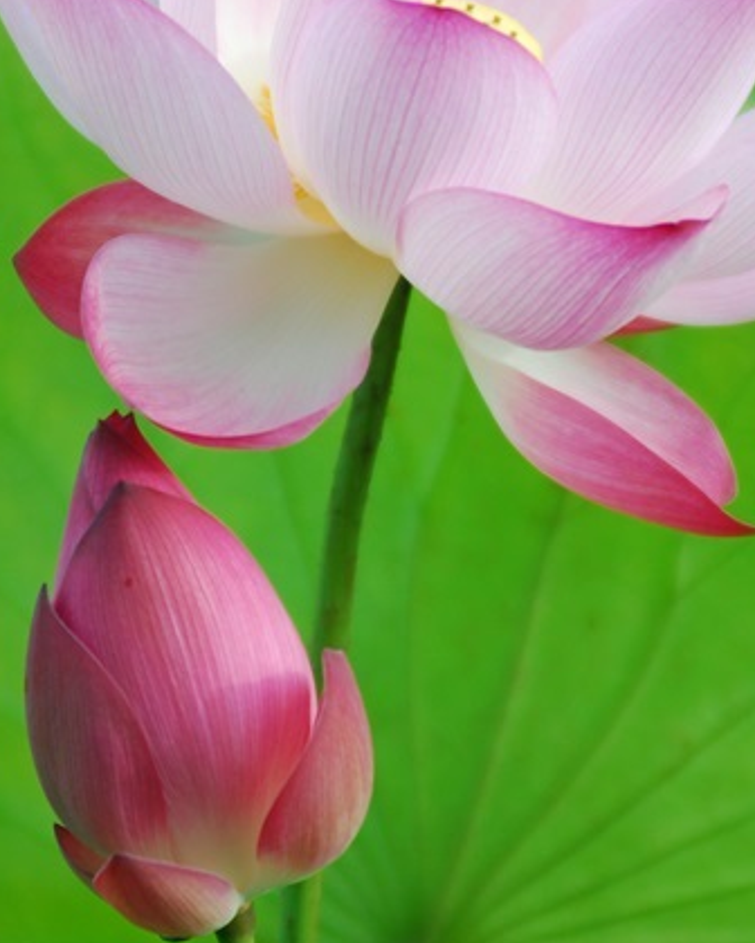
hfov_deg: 2.6
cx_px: 533
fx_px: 16871
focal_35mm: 604
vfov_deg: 3.2
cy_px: 388
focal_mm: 200
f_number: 2.8
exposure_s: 1/400
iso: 100
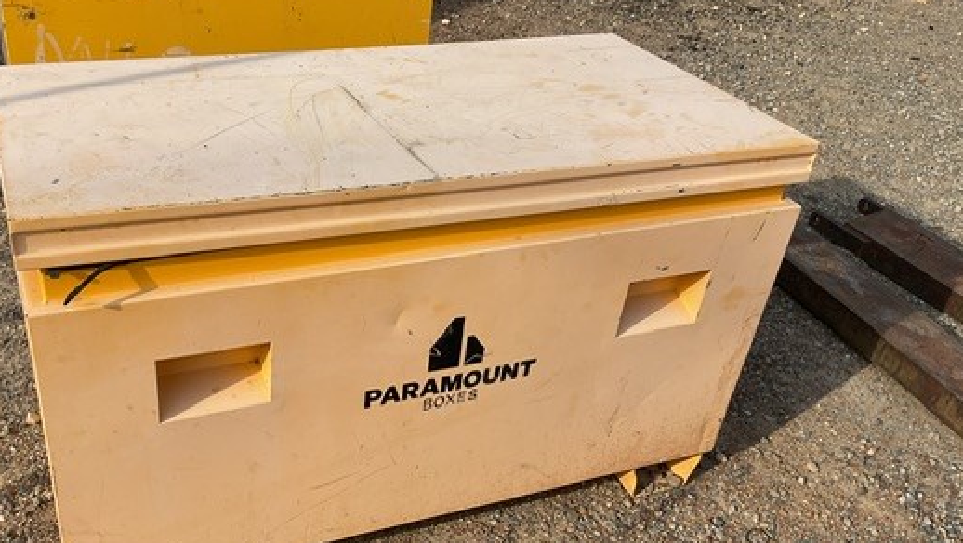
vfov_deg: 30.4
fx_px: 996
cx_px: 405
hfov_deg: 51.4
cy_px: 331
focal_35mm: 39
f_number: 1.8
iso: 16
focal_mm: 3
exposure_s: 1/1912
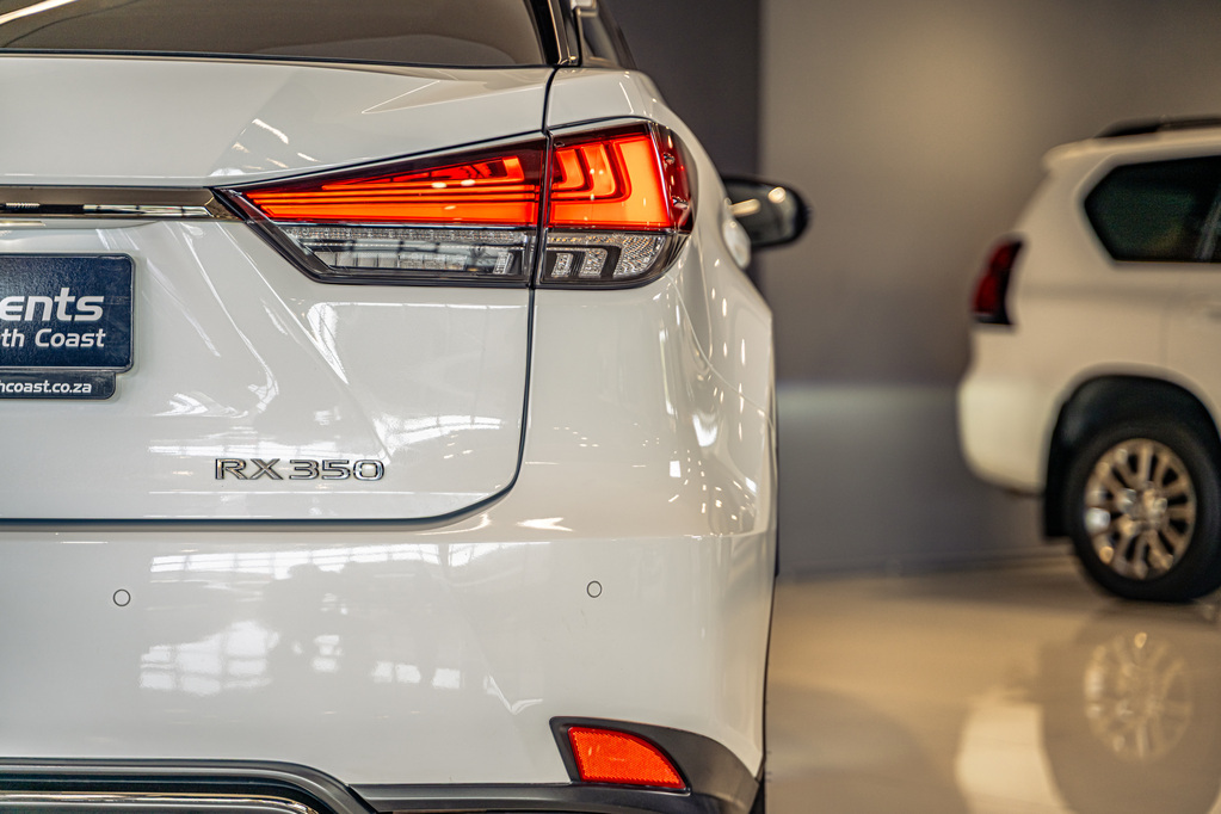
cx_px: 610
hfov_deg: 27.0
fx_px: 2544
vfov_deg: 18.2
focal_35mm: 75
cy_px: 407
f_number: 2.8
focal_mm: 75
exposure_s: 1/200
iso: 200
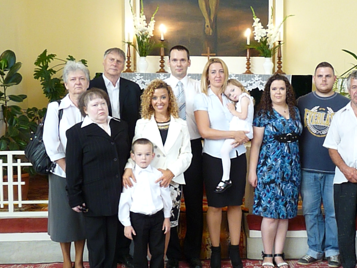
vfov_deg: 29.1
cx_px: 235
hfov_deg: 37.8
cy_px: 144
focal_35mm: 50
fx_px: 516
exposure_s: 1/60
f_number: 3
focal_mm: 6.6
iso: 800
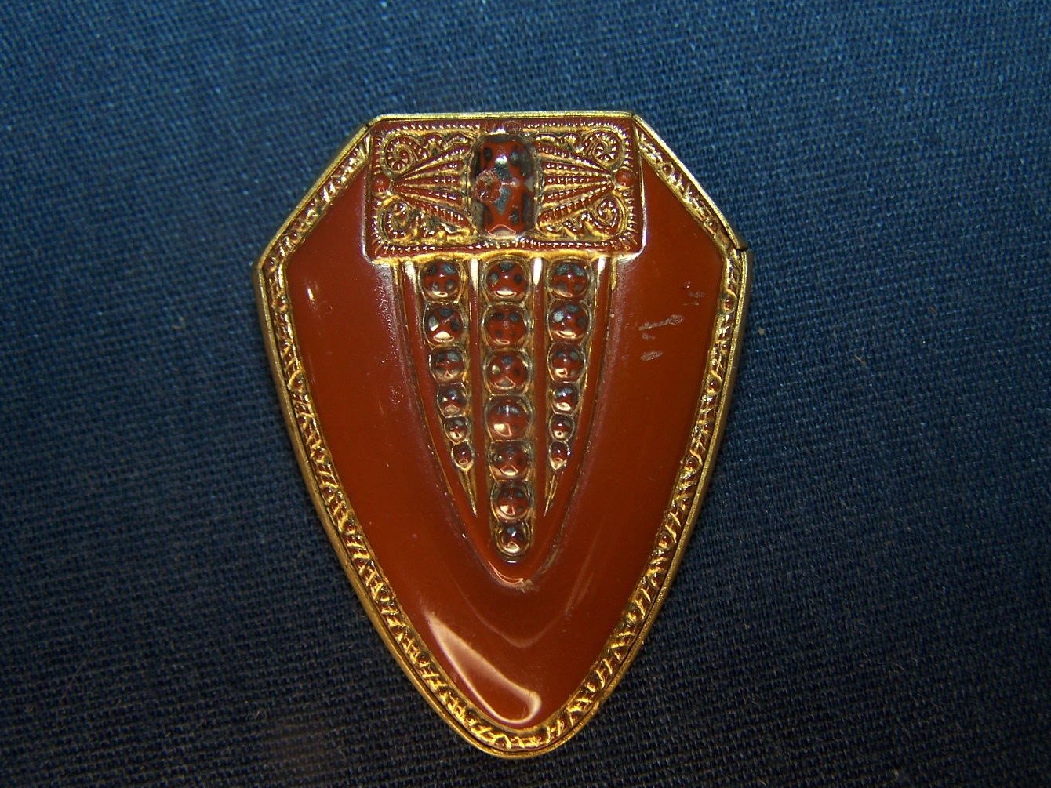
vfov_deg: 32.9
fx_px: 1336
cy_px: 416
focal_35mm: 44
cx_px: 552
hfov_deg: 42.9
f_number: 2.8
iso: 80
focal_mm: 6.3
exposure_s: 1/60
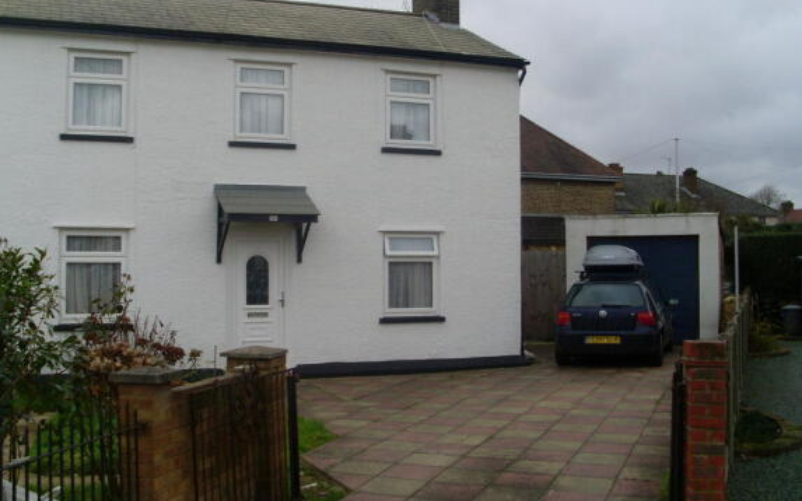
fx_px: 896
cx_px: 397
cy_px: 213
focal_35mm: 41
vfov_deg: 31.2
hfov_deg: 48.2
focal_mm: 6.3
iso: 80
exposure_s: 1/90
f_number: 7.7
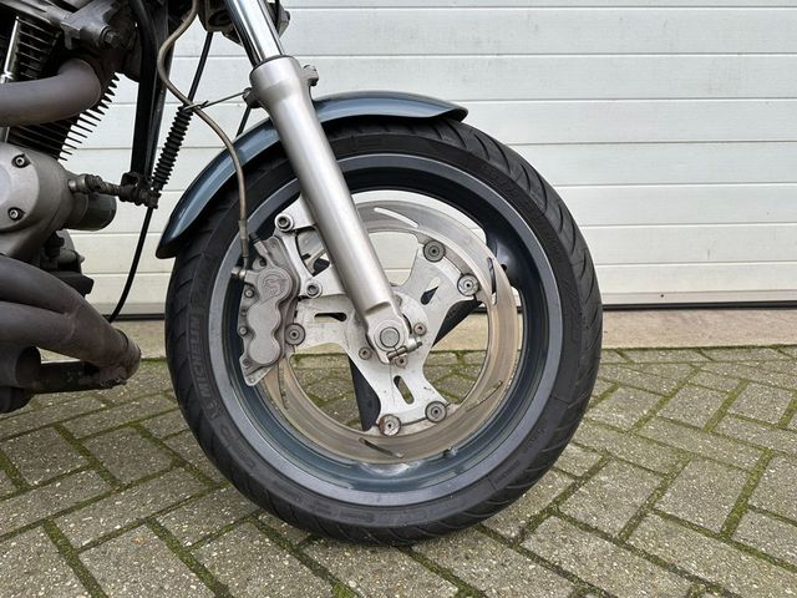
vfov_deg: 56.8
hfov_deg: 71.6
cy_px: 299
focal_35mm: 24
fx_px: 553
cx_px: 398
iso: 80
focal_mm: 6.86
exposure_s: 1/323
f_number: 1.78
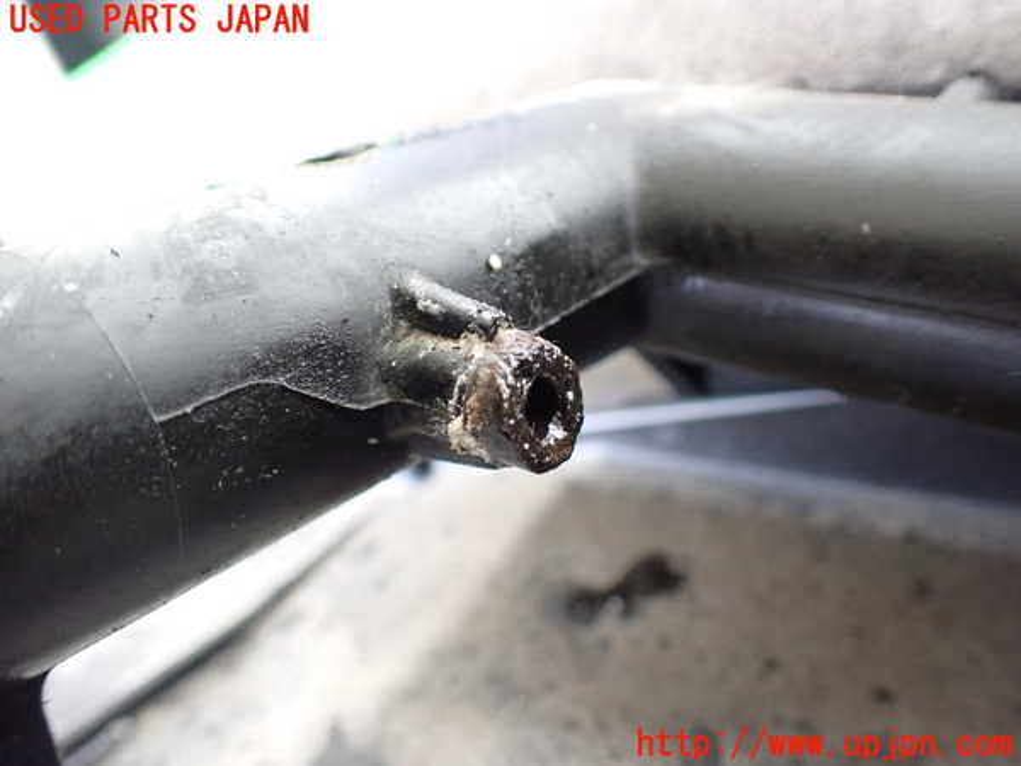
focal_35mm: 30
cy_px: 383
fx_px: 885
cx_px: 510
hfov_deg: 60.0
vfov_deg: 46.8
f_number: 2.3
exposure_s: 1/40
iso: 800
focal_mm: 5.4
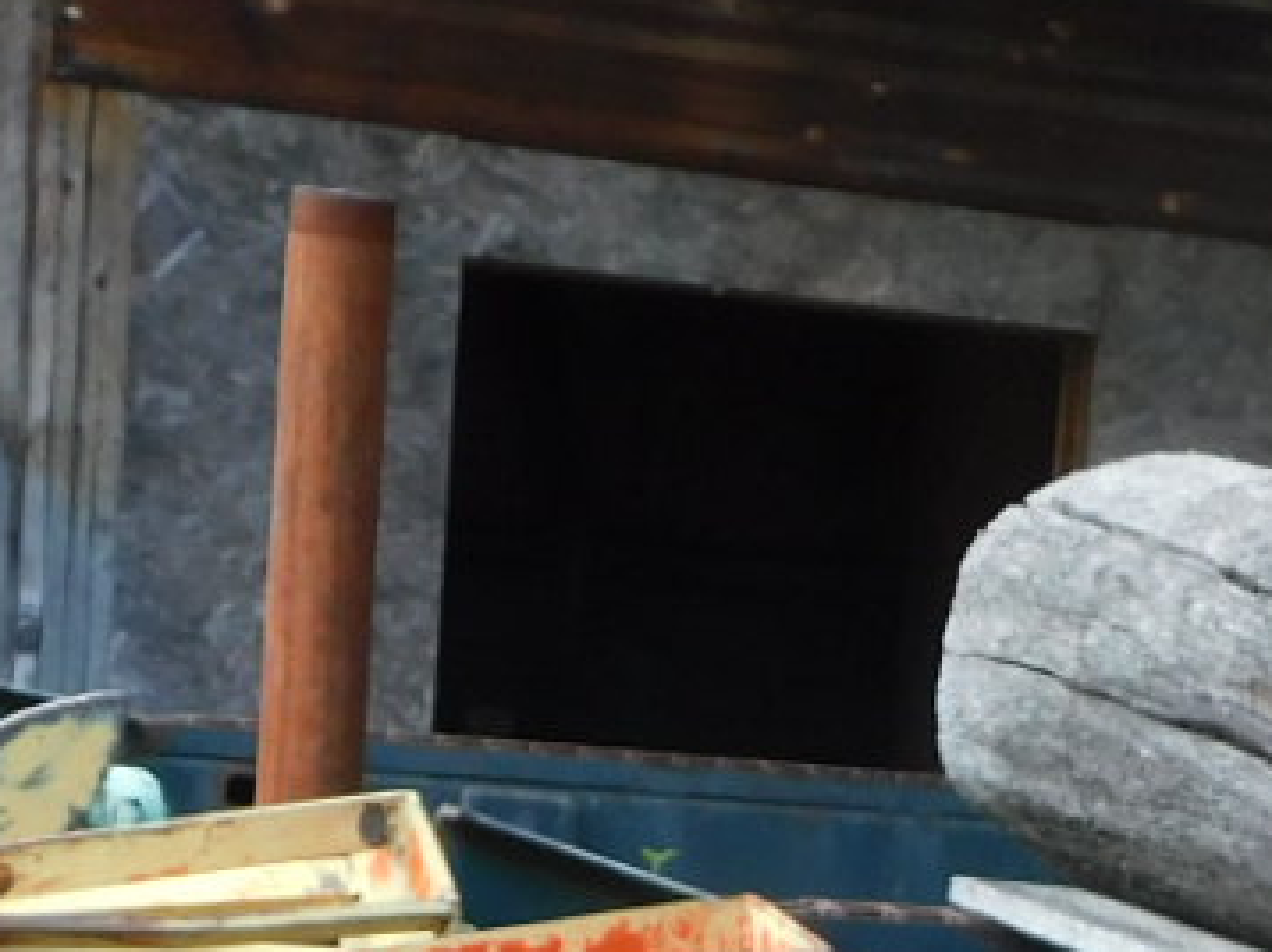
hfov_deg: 11.9
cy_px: 1854
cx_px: 1666
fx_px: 5912
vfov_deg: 8.7
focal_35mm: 161
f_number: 3.5
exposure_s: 1/100
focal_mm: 6.3
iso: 125
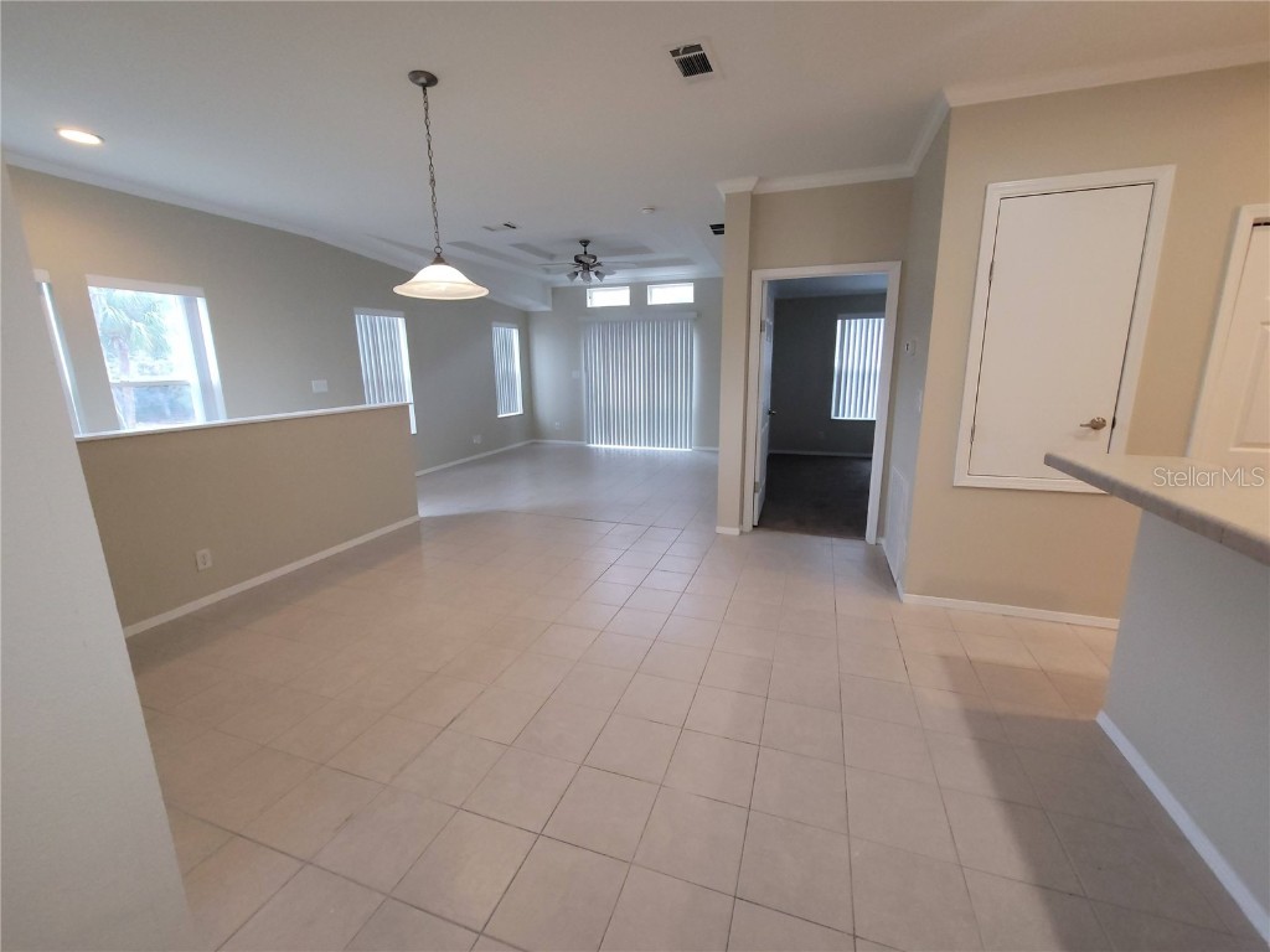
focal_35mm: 13
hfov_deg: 106.2
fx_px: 477
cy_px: 476
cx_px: 635
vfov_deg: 89.9
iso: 320
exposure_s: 1/60
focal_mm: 2.2
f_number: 2.2
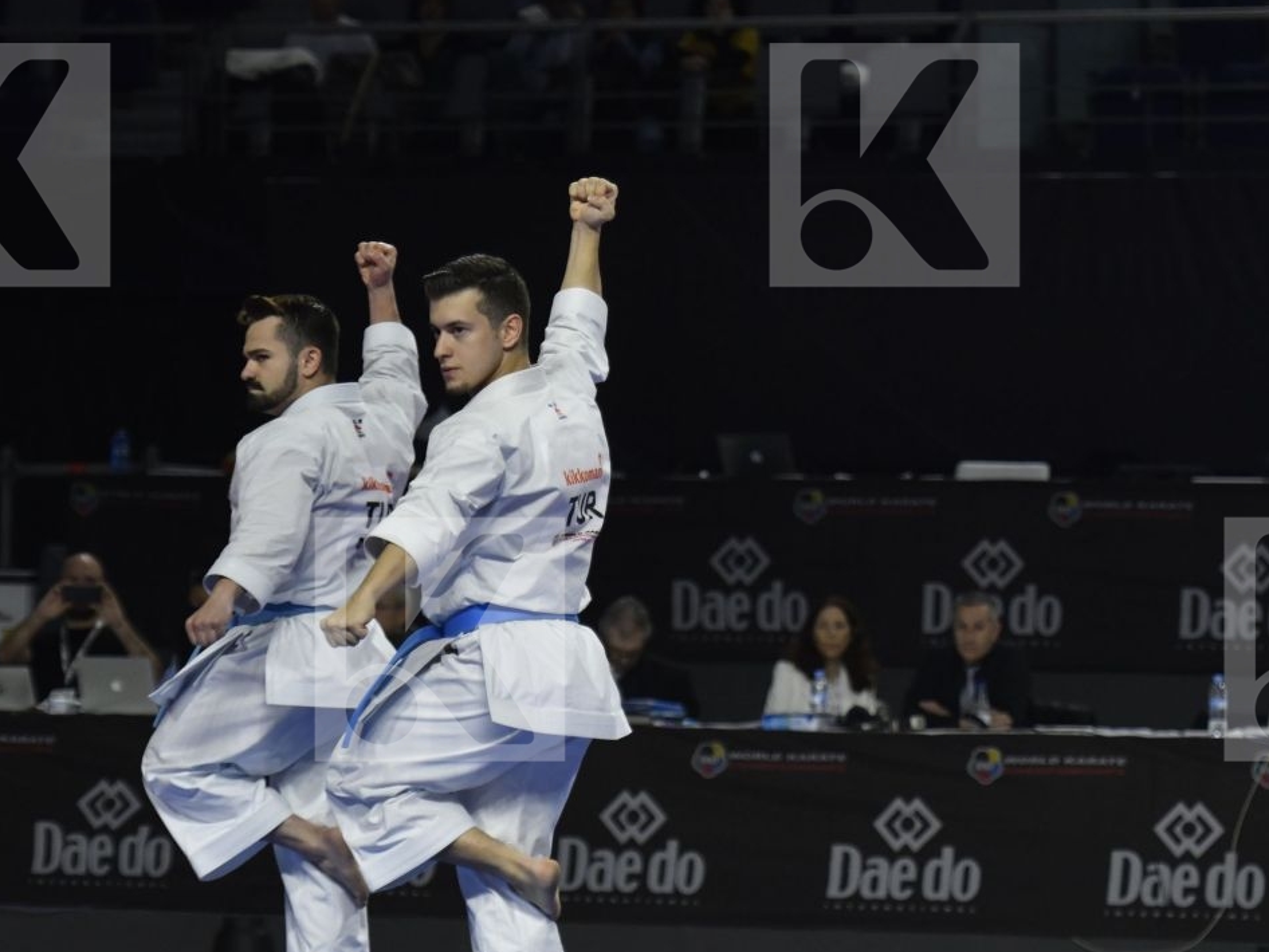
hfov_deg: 7.7
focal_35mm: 256
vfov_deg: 5.8
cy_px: 640
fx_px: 9387
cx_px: 895
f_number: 4
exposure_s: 1/800
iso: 1250
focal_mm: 140
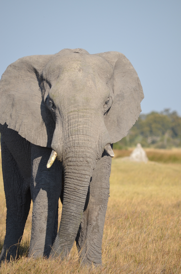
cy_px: 137
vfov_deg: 4.9
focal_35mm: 420
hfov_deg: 3.3
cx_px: 90
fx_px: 3181
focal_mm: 280
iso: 200
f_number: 6.3
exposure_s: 1/640
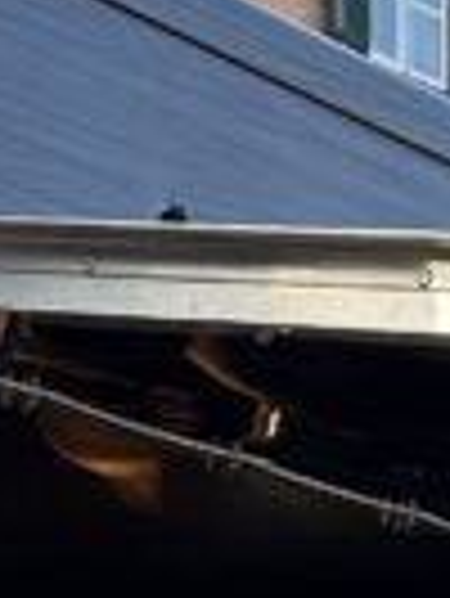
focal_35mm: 185
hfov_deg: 8.0
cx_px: 126
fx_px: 3201
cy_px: 1263
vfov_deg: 9.8
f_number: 1.78
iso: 80
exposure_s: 1/291
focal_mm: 6.86
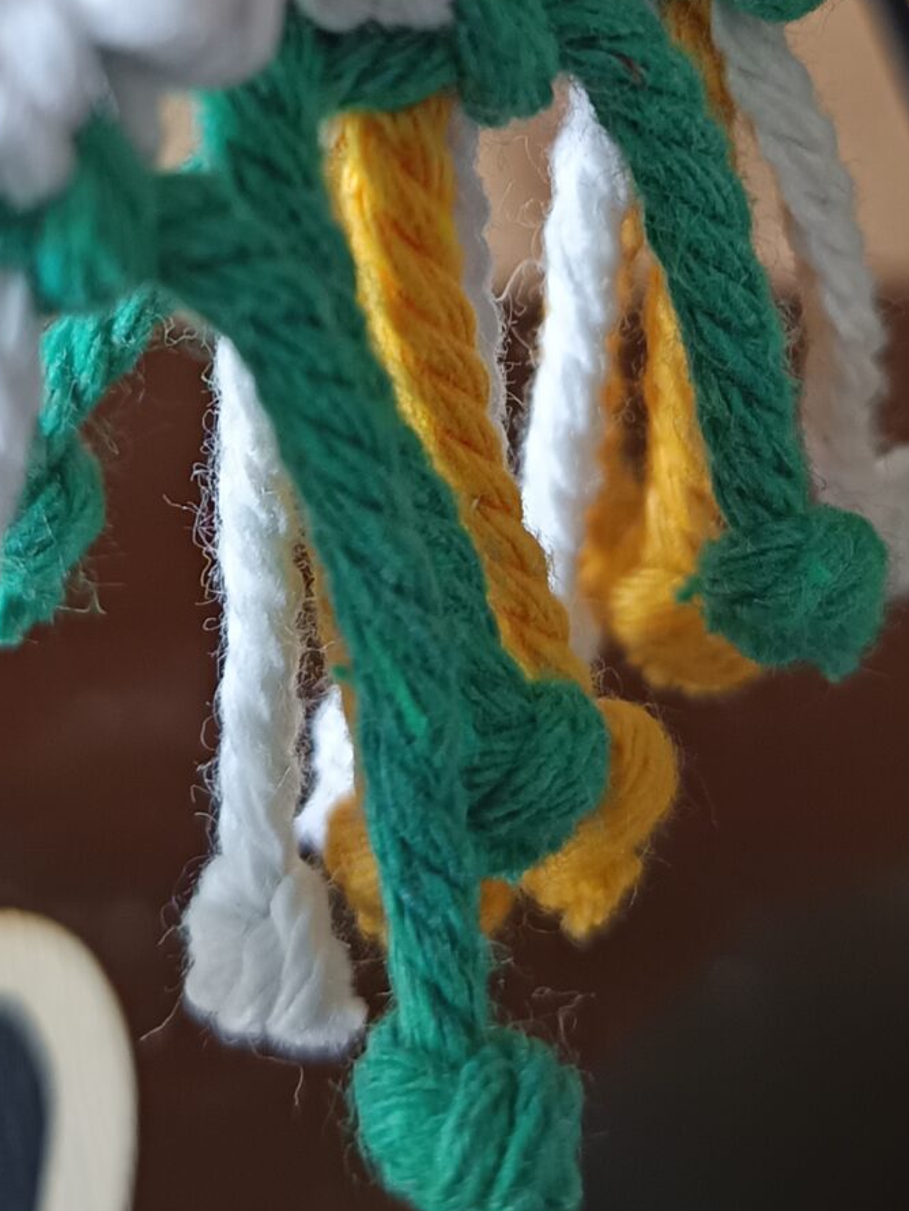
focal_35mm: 69
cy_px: 222
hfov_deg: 21.2
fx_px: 2415
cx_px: 263
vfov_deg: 27.5
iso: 825
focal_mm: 5.31
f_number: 1.7
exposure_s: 1/50
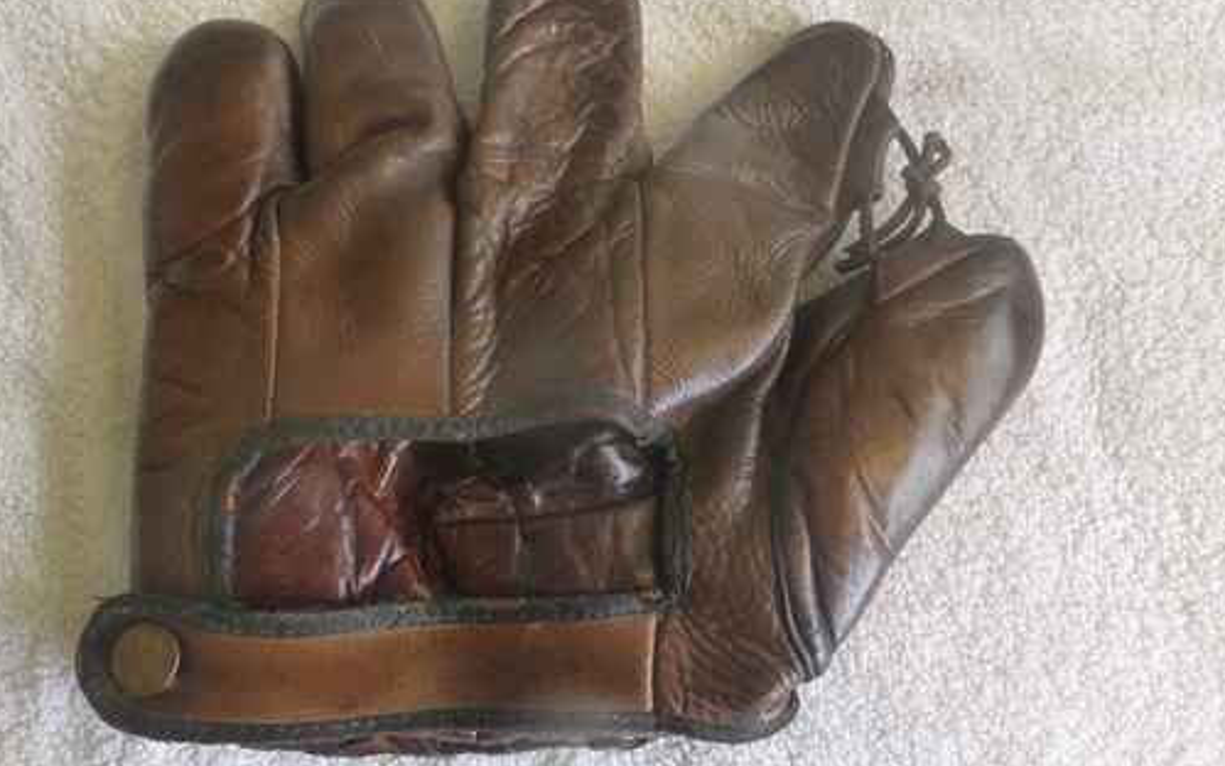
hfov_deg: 56.5
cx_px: 535
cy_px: 339
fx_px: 1135
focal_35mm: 34
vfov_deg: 37.2
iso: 160
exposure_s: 1/100
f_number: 3.3
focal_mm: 4.3
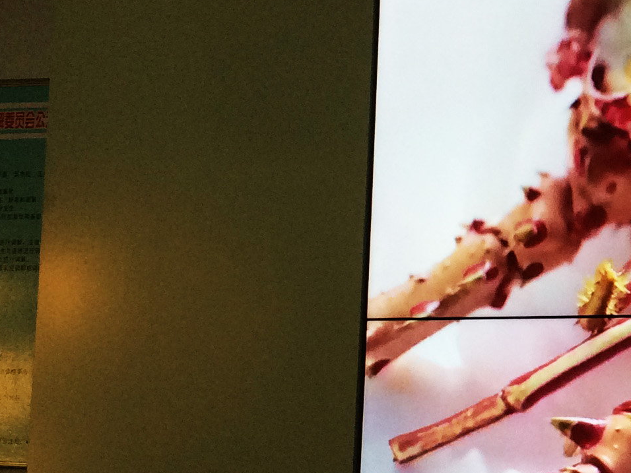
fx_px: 1805
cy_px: 286
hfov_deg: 17.5
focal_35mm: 99
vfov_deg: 14.9
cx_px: 989
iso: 64
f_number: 2.2
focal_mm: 4.15
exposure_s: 1/100
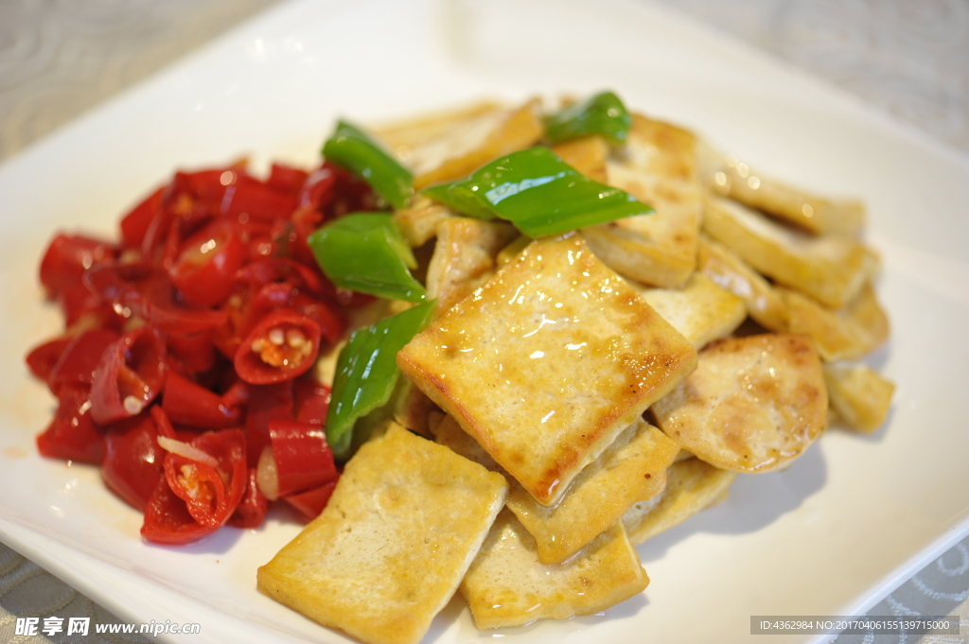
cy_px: 322
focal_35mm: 105
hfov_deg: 19.5
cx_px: 484
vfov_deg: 13.0
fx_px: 2824
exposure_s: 1/1000
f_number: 4
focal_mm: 105
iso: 1600
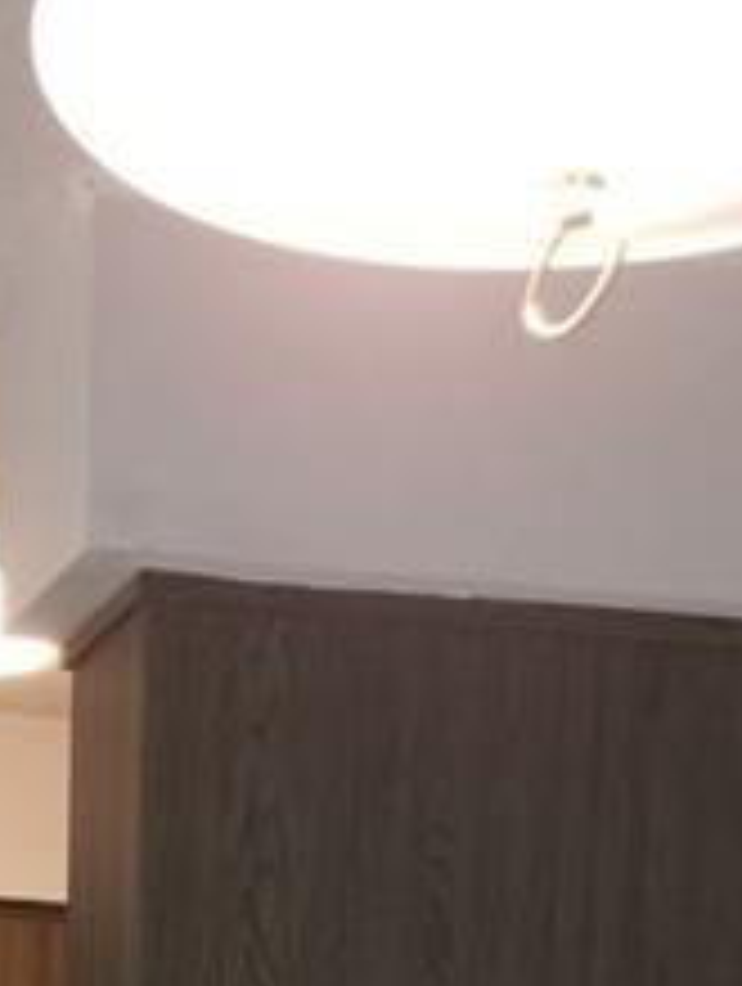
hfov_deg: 16.1
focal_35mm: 91
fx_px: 2593
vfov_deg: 17.9
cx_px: 94
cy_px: 1679
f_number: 1.7
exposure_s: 1/17
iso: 200
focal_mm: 4.25
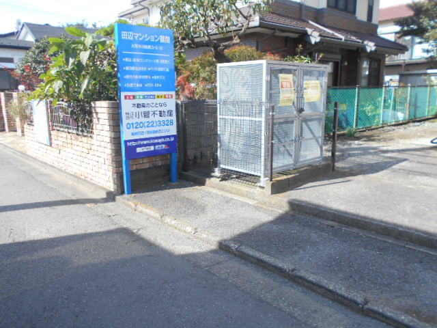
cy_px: 164
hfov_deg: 67.3
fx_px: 328
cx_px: 218
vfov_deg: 53.1
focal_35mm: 26
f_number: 3.2
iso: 80
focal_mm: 4.6
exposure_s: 1/250
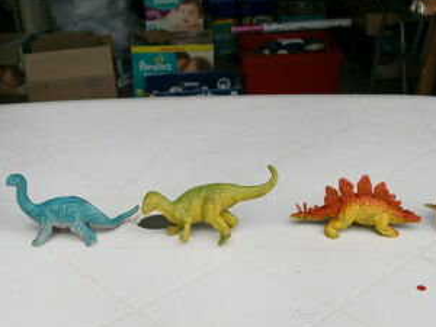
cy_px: 222
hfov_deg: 34.3
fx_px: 705
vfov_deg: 25.9
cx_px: 185
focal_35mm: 56
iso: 64
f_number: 3.1
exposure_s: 1/500
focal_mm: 6.3
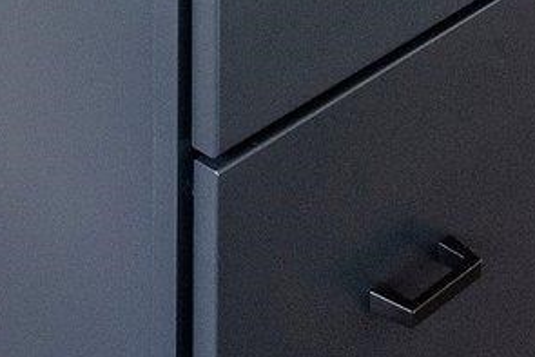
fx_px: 1546
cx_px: -49
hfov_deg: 18.9
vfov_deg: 9.2
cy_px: -840
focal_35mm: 104
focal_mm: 10
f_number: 8
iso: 500
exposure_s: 1/20
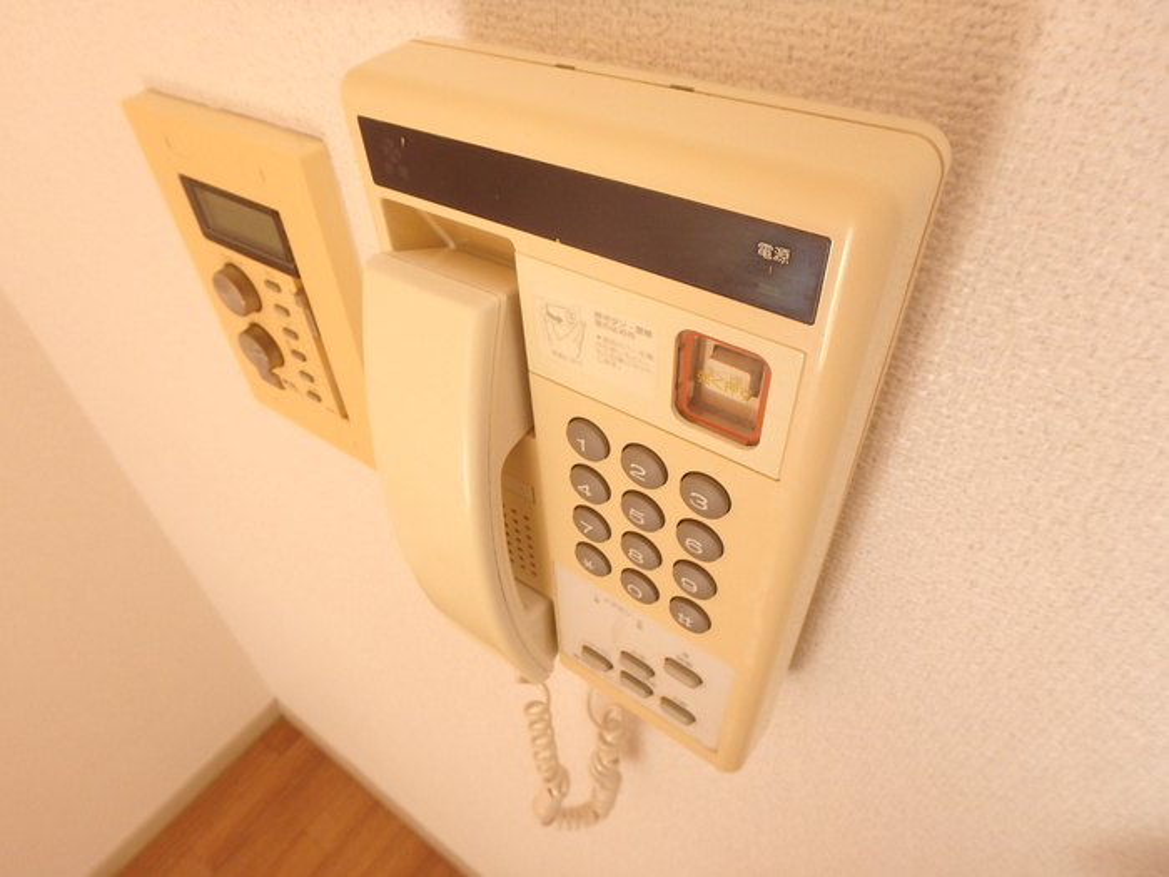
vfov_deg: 63.4
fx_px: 709
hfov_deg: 79.0
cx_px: 584
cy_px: 438
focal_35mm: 21
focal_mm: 3.7
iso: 200
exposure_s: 1/60
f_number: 3.5
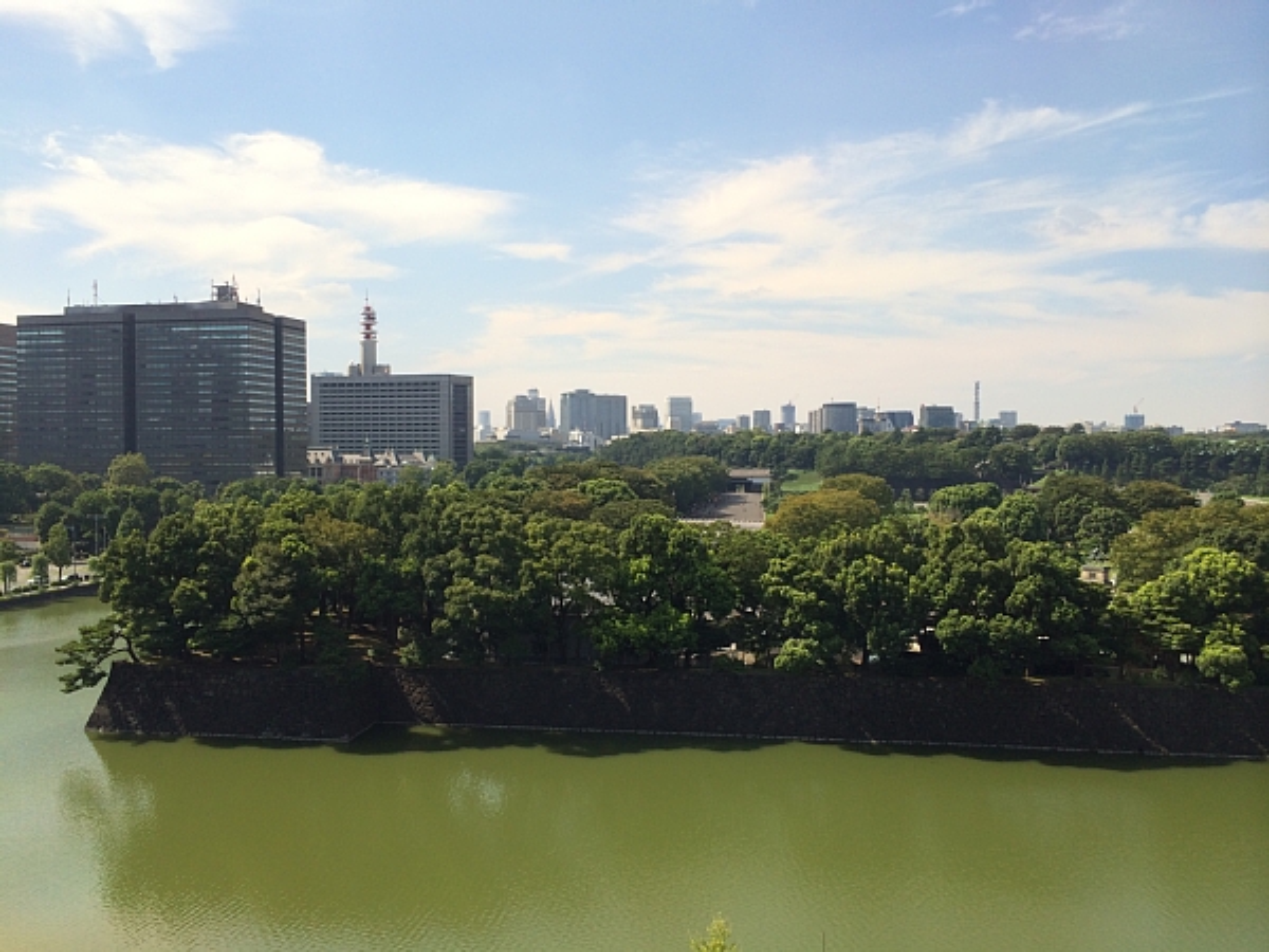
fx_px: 1100
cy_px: 476
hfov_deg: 60.0
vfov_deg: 46.8
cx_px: 634
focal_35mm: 30
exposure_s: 1/570
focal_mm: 4.12
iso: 32
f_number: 2.2
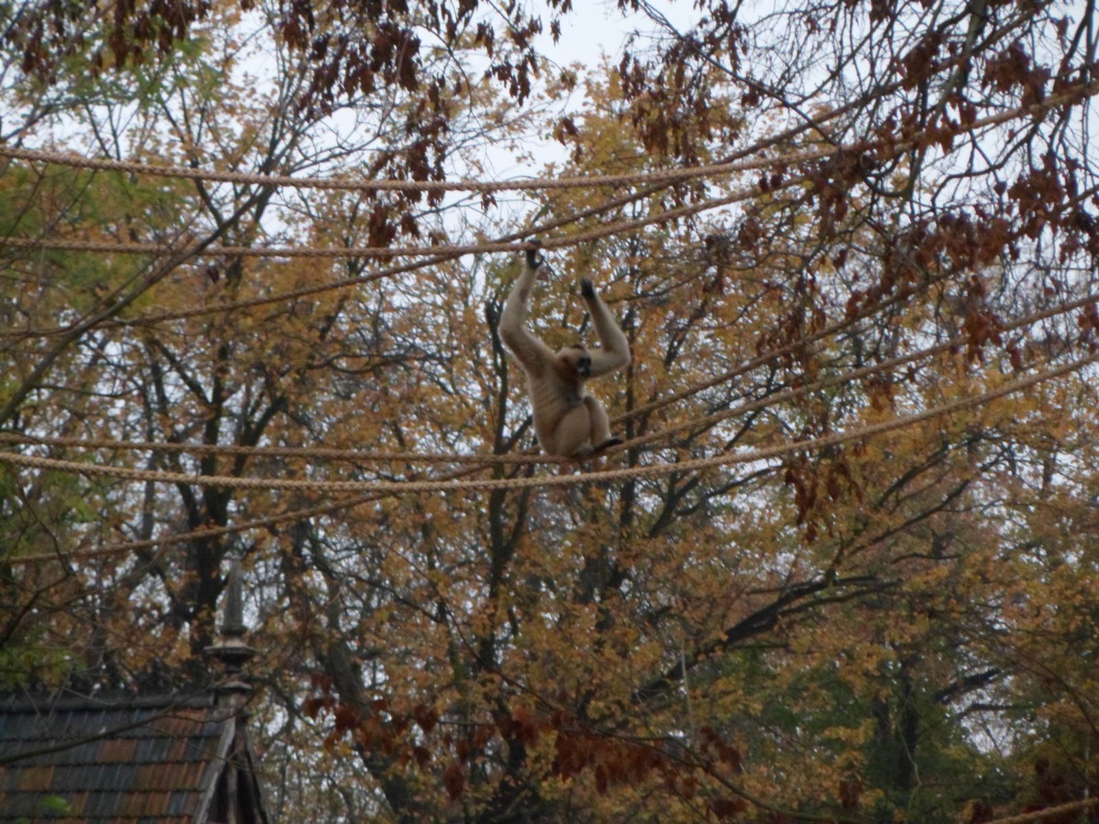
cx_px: 550
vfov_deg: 5.5
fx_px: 8572
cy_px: 412
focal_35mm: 270
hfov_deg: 7.3
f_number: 5.9
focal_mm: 46.8
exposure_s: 1/90
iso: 640
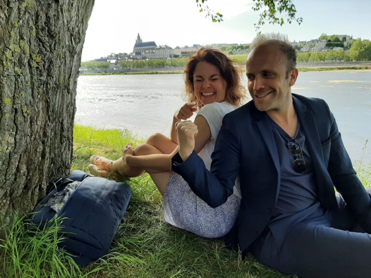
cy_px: 139
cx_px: 186
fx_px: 279
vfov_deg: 53.1
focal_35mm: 26
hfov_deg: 67.3
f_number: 1.7
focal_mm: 3.93
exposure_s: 1/381
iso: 40
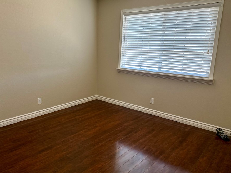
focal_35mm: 28
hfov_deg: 63.3
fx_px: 187
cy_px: 84
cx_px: 104
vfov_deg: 49.7
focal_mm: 6.76
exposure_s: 1/120
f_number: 1.78
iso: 200
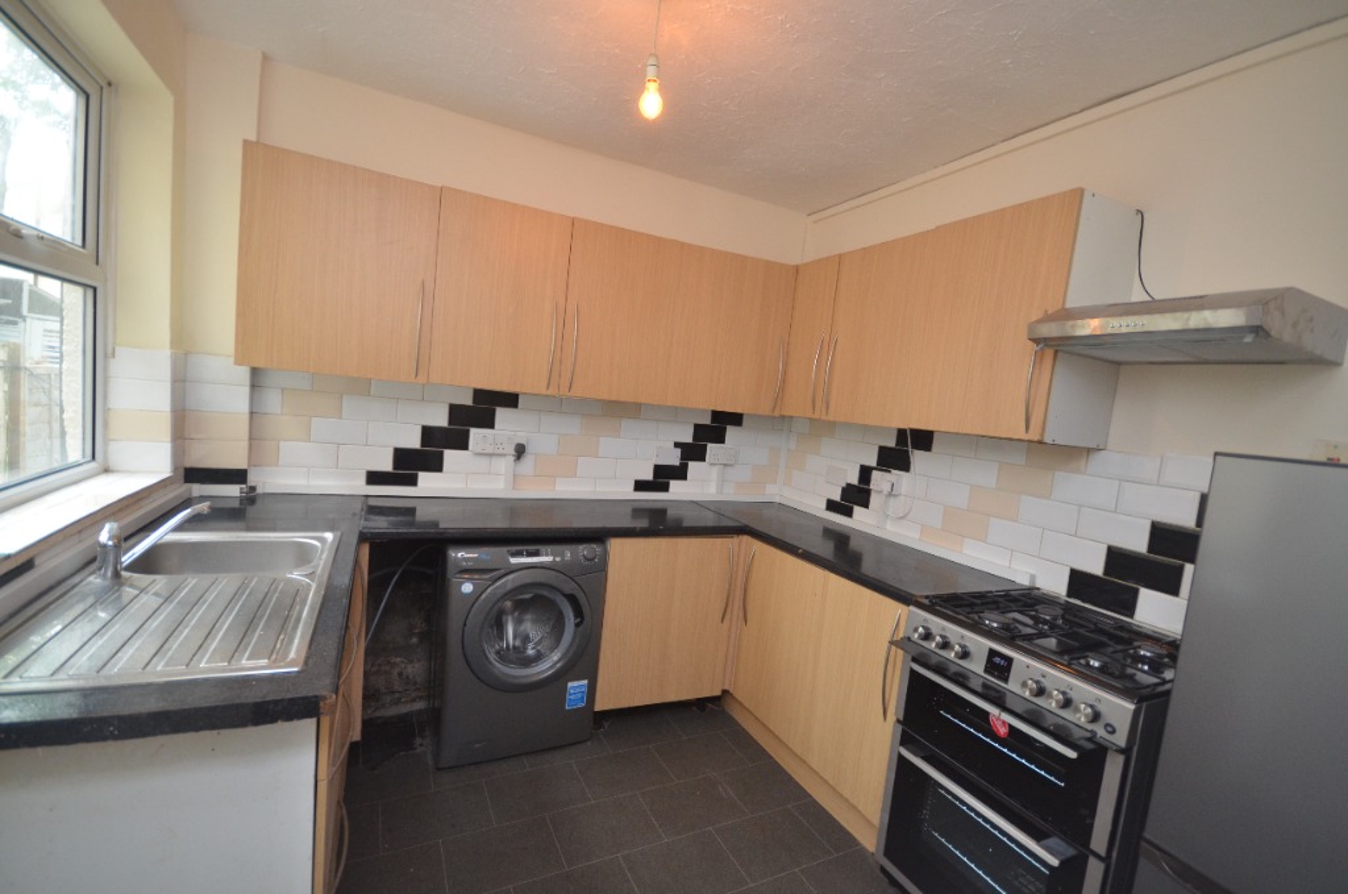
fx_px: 561
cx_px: 674
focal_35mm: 15
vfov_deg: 77.1
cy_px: 447
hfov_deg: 100.5
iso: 800
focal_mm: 10
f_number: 4
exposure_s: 1/60
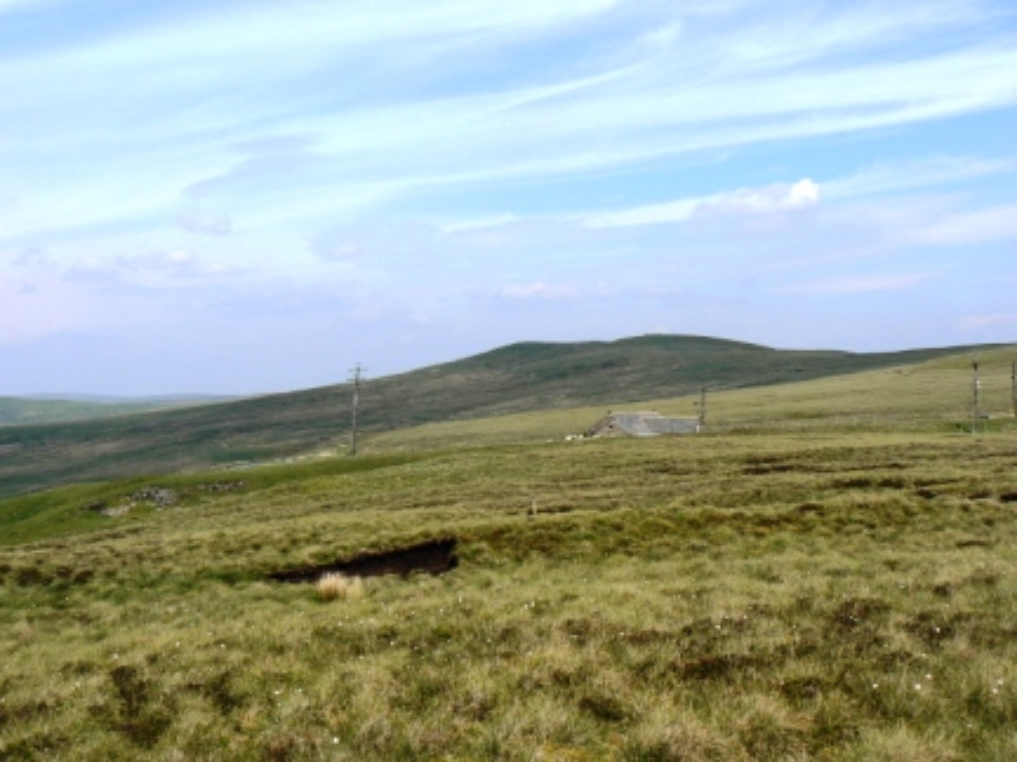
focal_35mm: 54
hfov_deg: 35.5
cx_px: 508
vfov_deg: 27.0
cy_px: 381
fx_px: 1586
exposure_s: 1/500
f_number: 8
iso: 80
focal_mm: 9.1
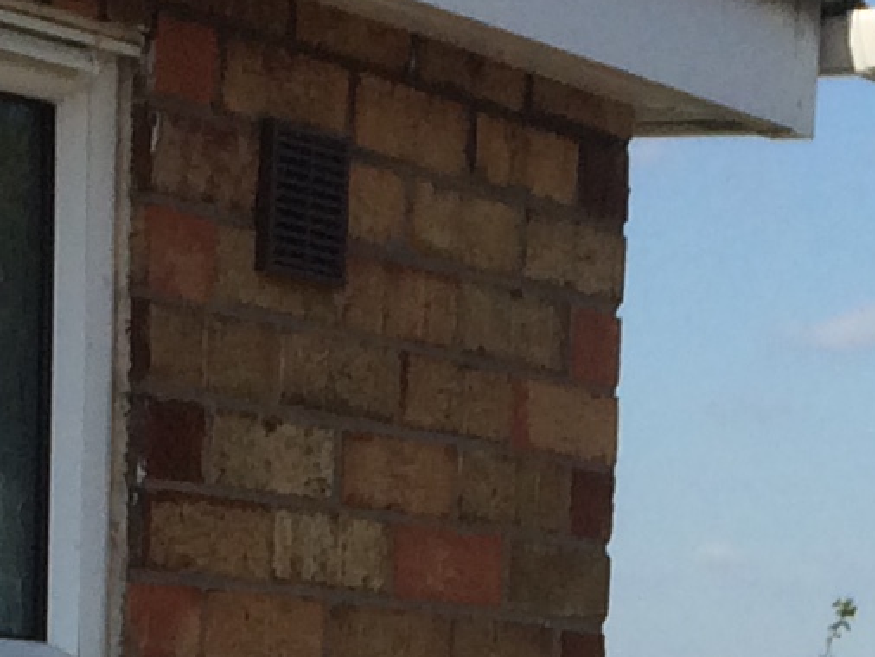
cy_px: 1623
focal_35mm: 187
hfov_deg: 10.5
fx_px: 4729
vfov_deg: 7.4
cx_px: 706
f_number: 2.2
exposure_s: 1/2283
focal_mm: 4.15
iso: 32
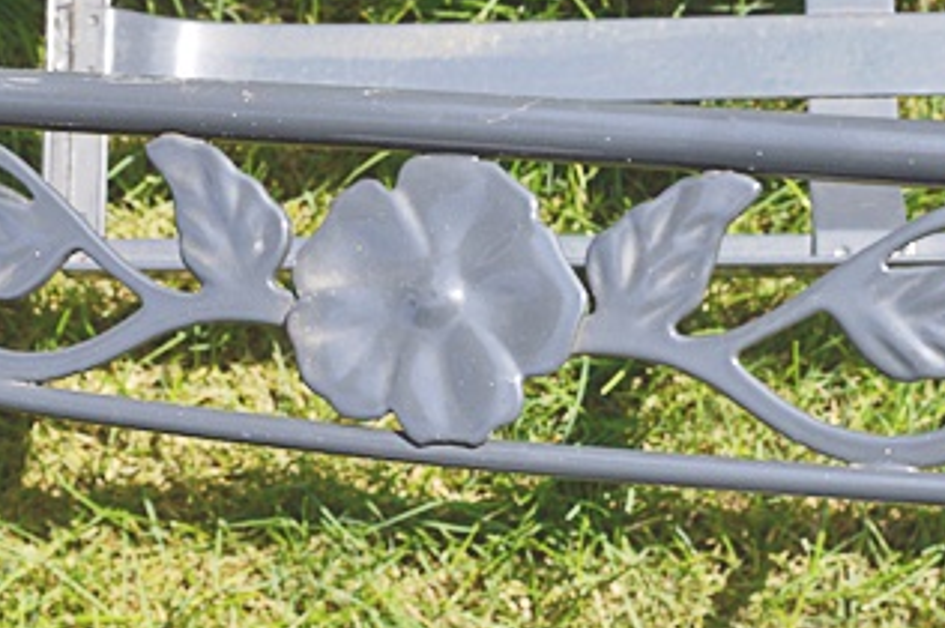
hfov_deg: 27.7
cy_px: 378
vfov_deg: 18.6
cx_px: 505
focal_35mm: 73
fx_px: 1914
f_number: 7.1
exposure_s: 1/200
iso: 100
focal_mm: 22
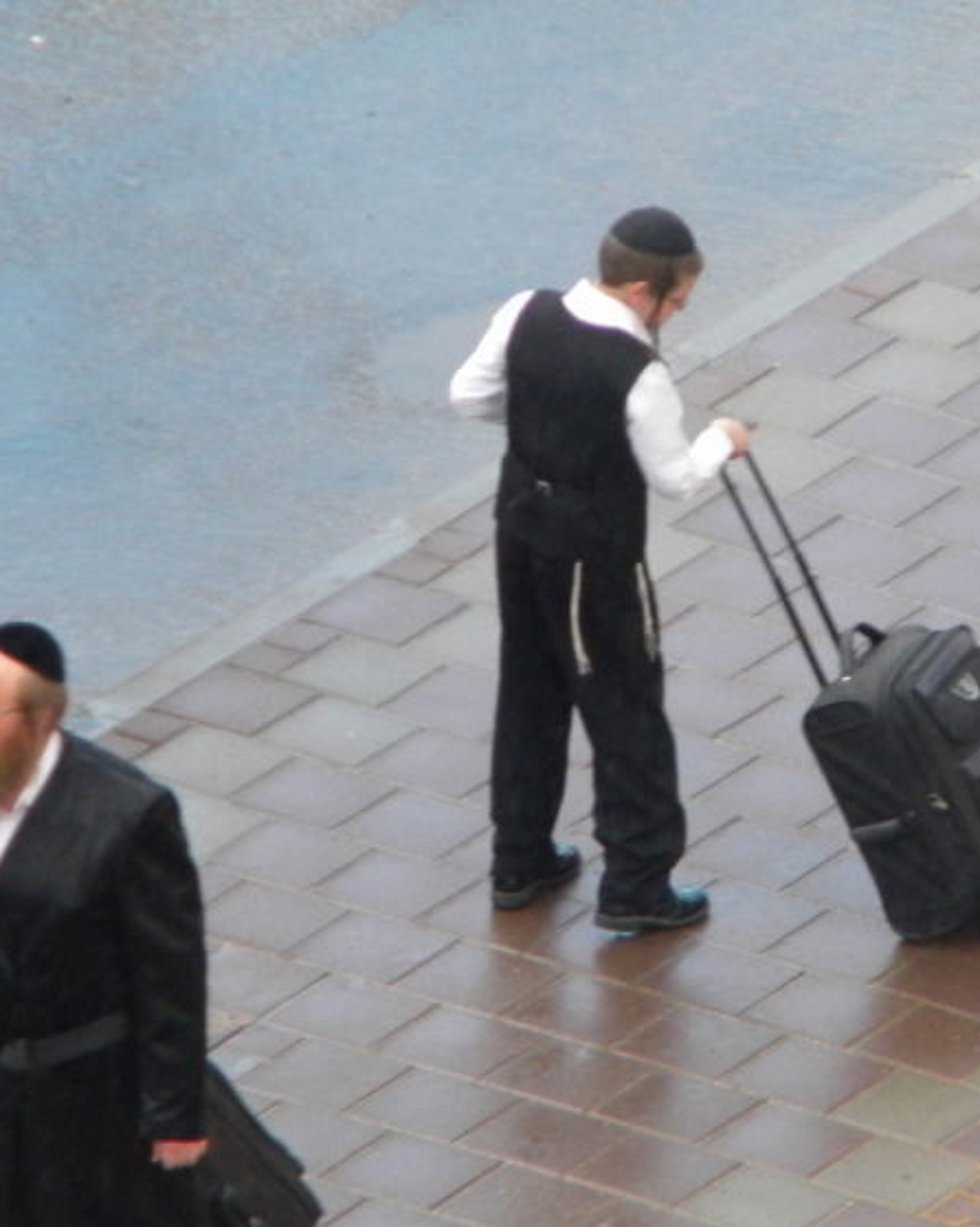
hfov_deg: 2.6
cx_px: 538
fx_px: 21765
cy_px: 721
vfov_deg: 3.2
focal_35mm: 600
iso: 235
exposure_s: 1/277
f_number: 5.4
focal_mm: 60.7
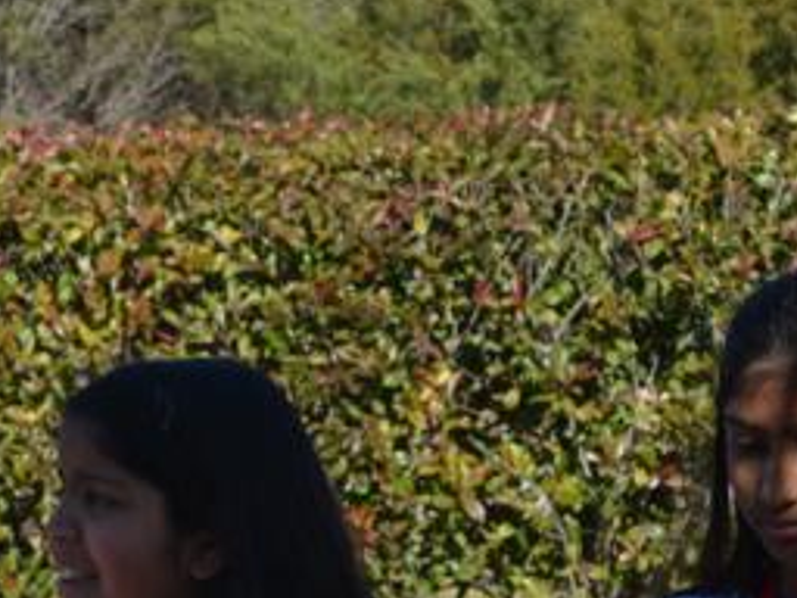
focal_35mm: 173
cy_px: 542
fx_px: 3983
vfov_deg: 8.6
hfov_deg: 11.4
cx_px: 165
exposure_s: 1/250
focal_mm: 48
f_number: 8
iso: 125
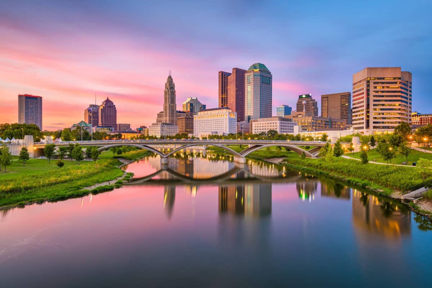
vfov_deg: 53.1
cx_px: 216
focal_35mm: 24
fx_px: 288
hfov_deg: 73.7
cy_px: 144
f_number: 8
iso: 64
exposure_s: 30
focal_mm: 24
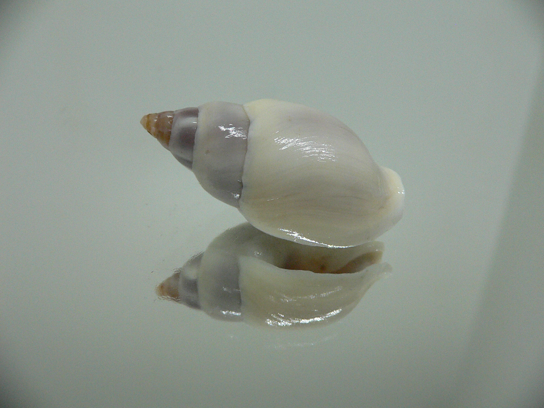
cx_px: 272
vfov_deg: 40.7
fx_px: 550
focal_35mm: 35
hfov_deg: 52.6
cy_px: 204
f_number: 2.8
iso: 200
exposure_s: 1/60
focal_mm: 4.6
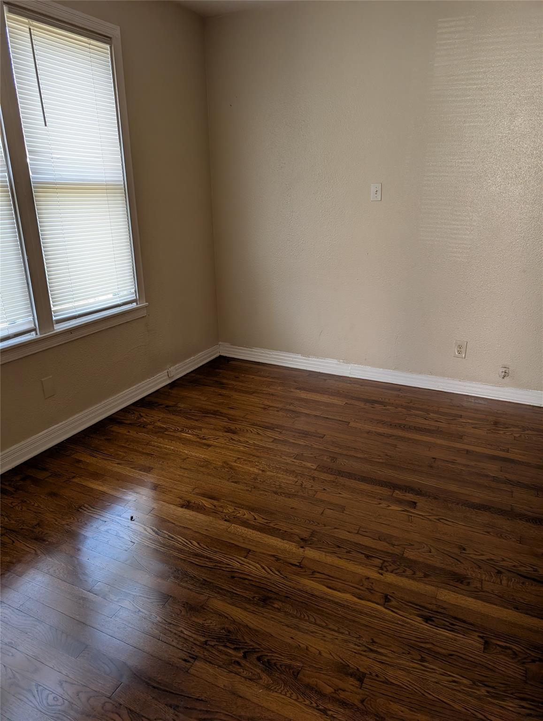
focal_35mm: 24
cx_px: 272
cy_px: 360
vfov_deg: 71.5
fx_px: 501
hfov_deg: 56.9
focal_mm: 6.9
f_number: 1.68
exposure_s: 1/92.1
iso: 96
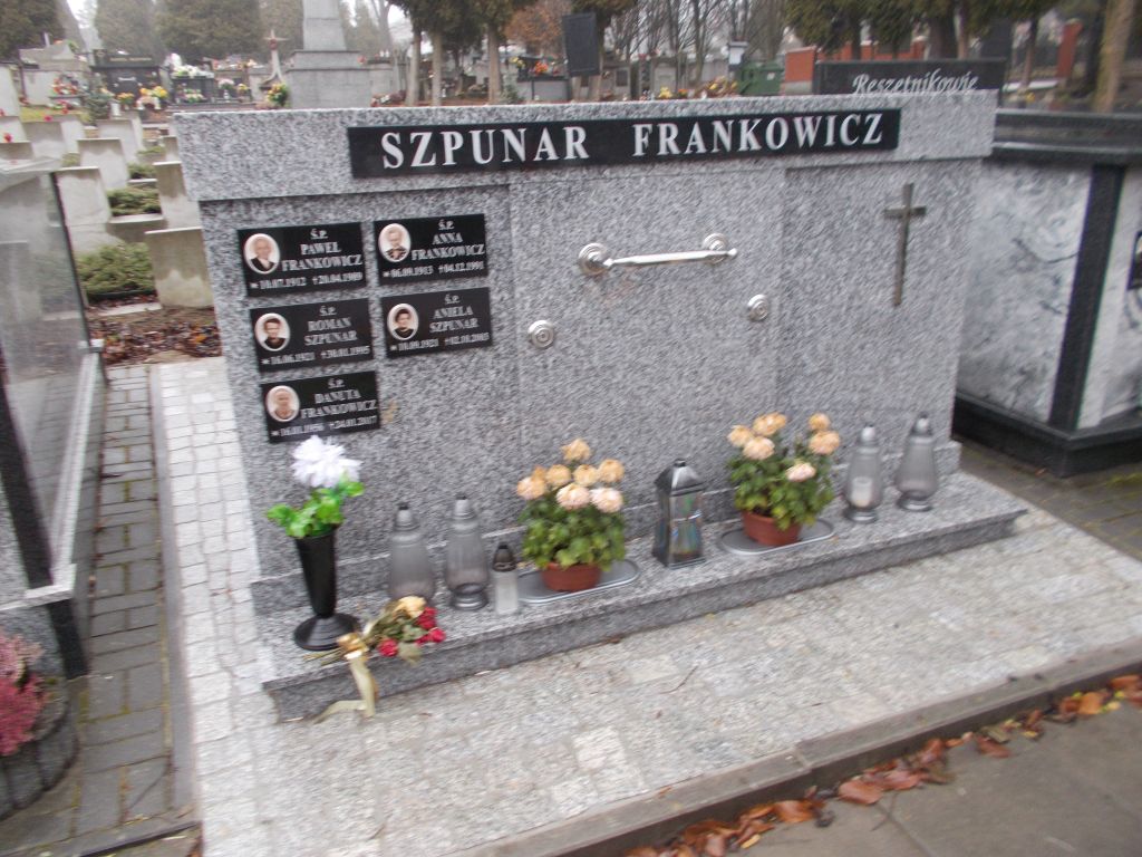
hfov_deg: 67.3
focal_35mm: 26
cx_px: 571
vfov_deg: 53.1
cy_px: 428
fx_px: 858
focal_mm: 4.6
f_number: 3.2
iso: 100
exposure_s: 1/25
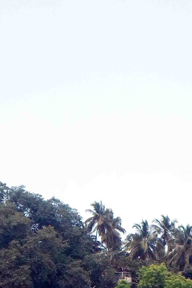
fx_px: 1256
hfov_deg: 8.7
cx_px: 184
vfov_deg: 12.9
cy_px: 273
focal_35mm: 157
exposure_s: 1/750
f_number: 3.6
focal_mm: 9.7
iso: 80
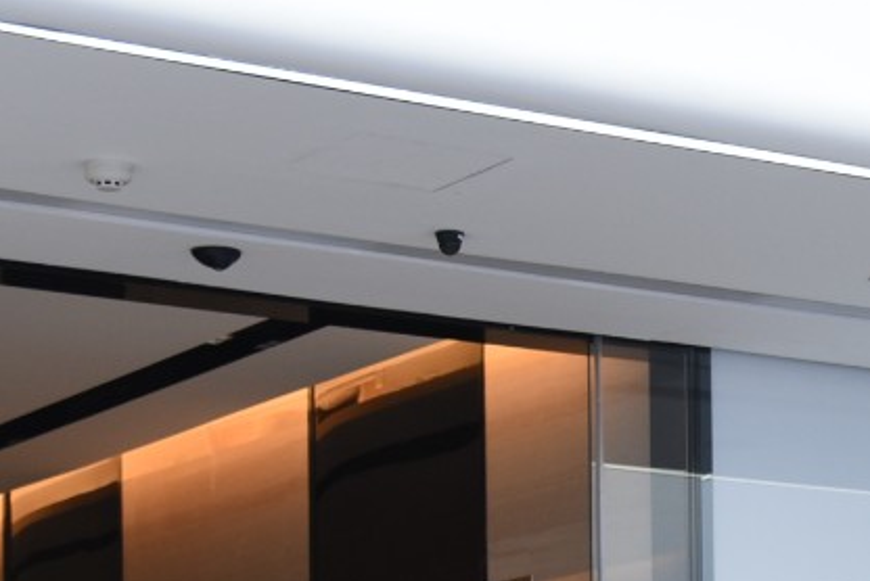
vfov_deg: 10.7
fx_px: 2974
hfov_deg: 16.2
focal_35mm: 123
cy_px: 937
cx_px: 935
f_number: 4
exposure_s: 1/60
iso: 400
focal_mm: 32
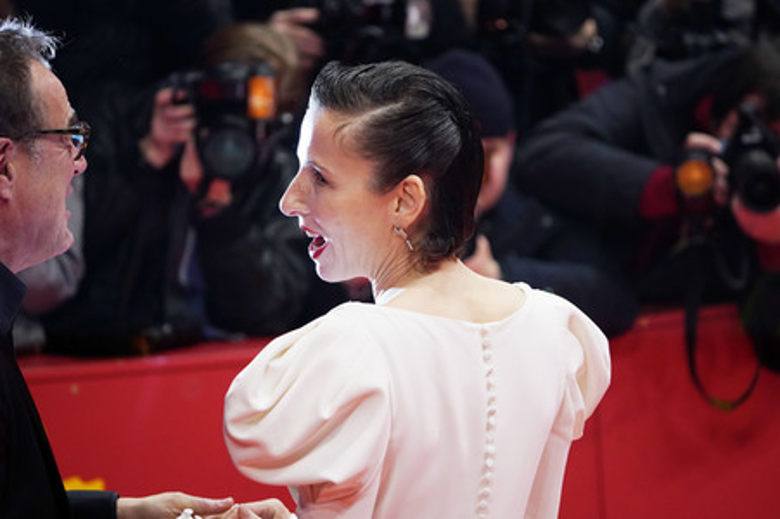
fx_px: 4330
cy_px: 260
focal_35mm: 200
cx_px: 390
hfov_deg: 10.3
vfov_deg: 6.9
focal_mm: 200
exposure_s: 1/320
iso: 3200
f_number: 5.6
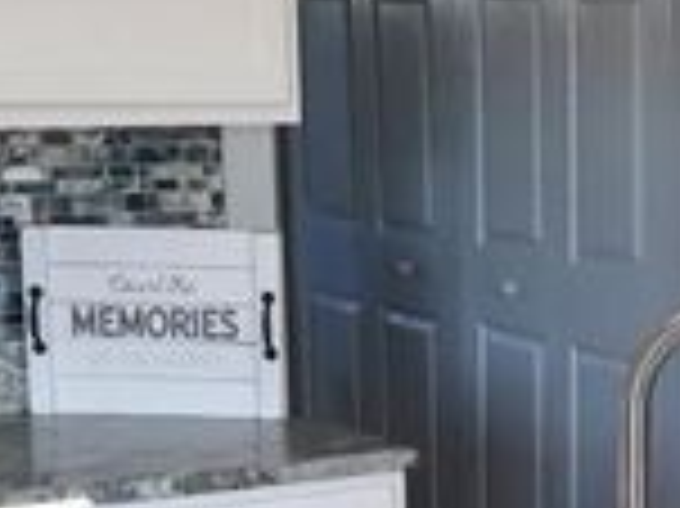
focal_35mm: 117
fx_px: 2297
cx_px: 853
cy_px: 508
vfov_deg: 12.5
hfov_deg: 16.1
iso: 200
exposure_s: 1/60
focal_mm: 4.6
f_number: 2
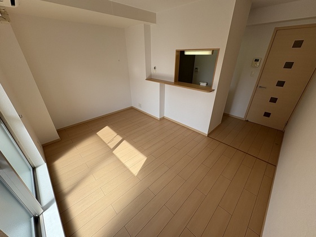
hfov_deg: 102.1
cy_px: 118
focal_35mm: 14
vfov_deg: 85.7
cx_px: 158
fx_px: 128
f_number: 2.2
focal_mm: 2.22
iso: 50
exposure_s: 1/368
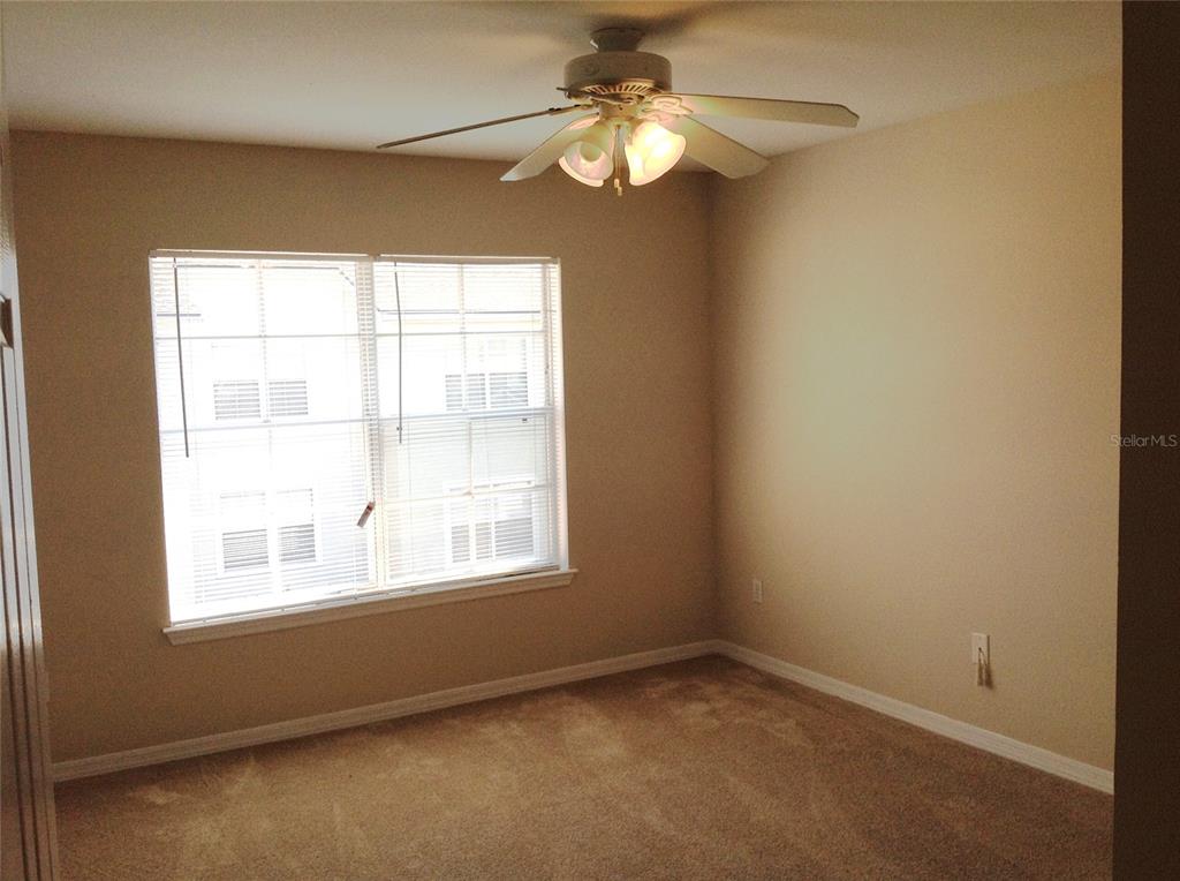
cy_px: 440
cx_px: 590
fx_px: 1191
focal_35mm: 35
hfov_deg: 52.7
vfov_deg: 40.6
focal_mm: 4.28
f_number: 2.4
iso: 50
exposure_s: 1/229
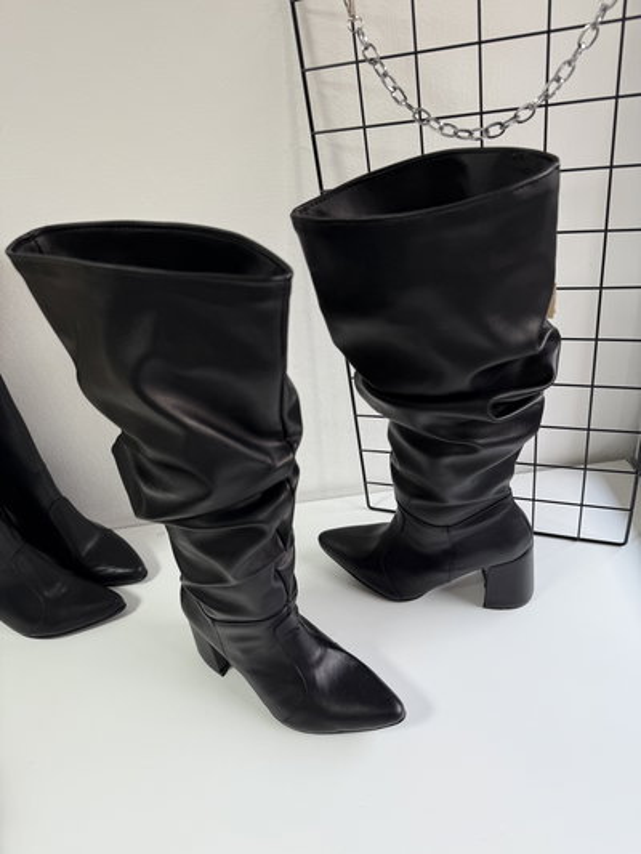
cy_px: 427
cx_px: 320
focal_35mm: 24
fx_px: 592
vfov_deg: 71.6
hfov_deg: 56.8
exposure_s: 1/100
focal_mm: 6.76
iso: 50
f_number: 1.78
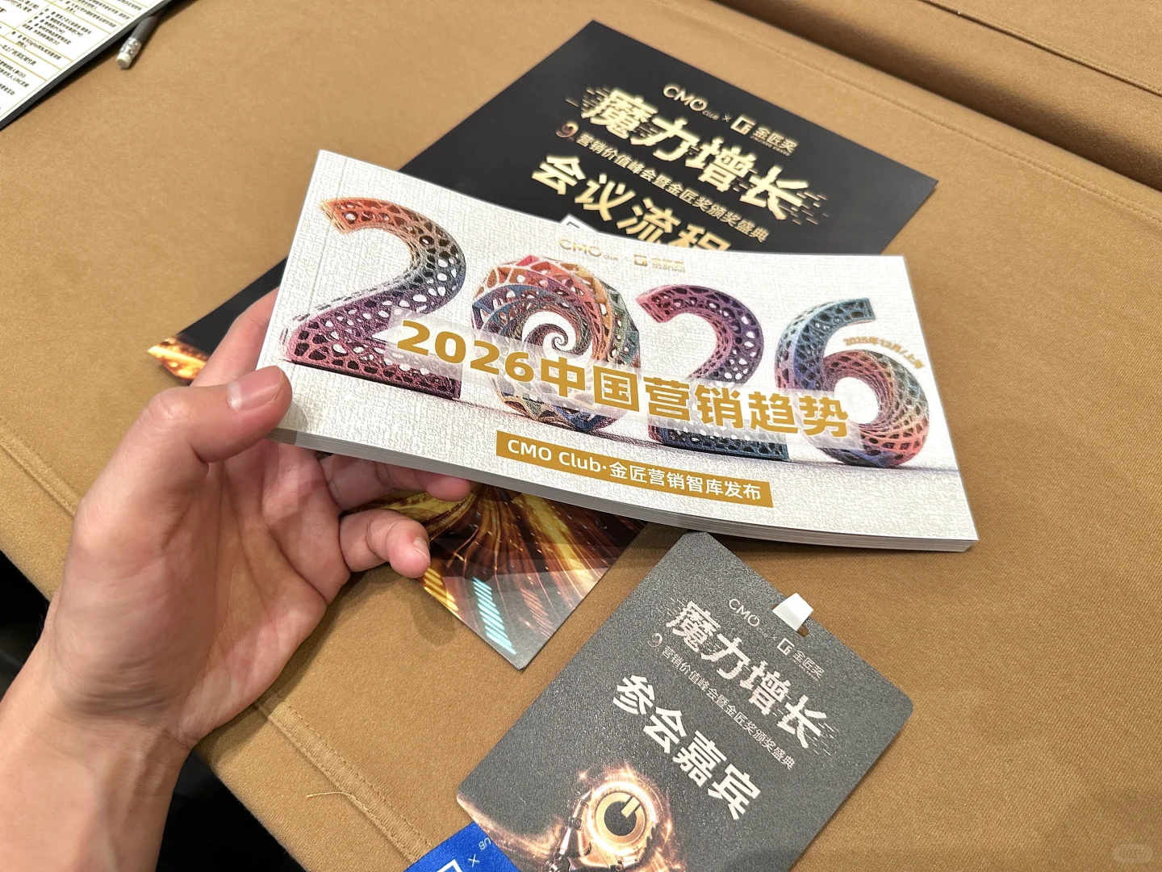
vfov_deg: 56.8
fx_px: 806
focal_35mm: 24
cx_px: 581
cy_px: 436
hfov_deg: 71.6
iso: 160
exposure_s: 1/50
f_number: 1.78
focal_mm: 6.86
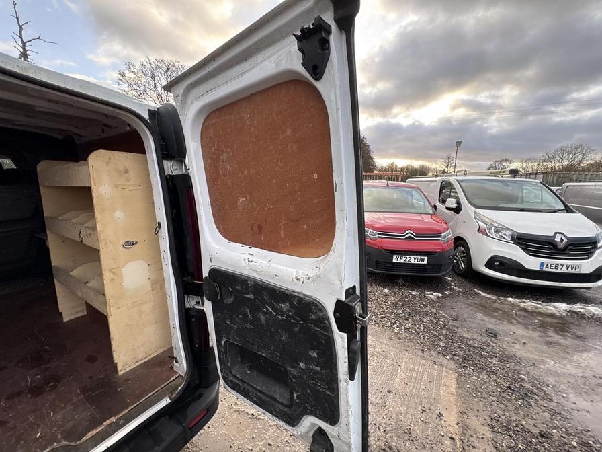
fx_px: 243
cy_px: 226
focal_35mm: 14
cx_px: 301
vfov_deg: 85.7
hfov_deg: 102.1
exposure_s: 1/99
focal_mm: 2.22
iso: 50
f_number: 2.2
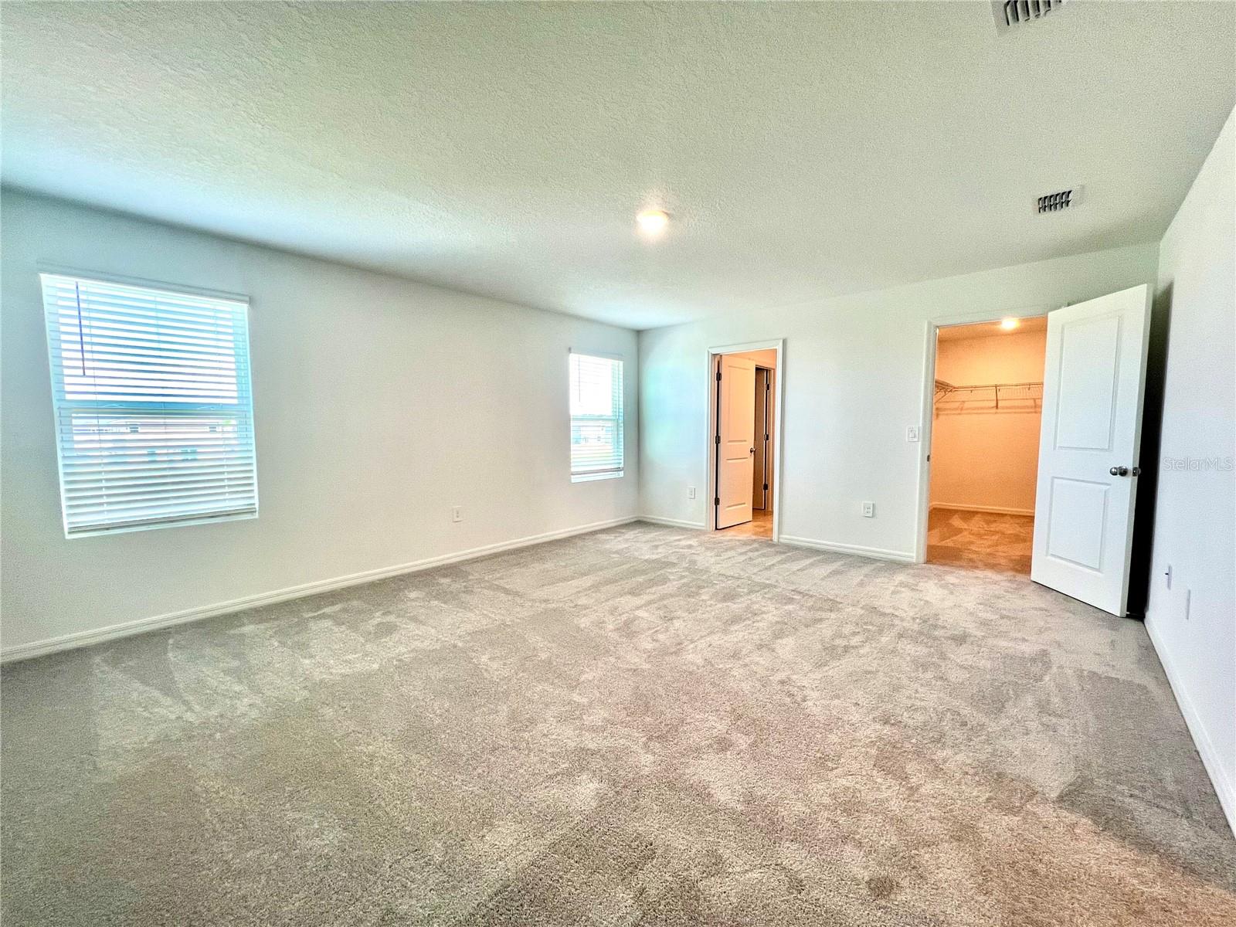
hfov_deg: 106.2
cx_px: 618
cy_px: 464
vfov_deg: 89.9
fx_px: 464
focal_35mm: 13
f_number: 1.8
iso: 100
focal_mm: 1.57
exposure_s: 1/120
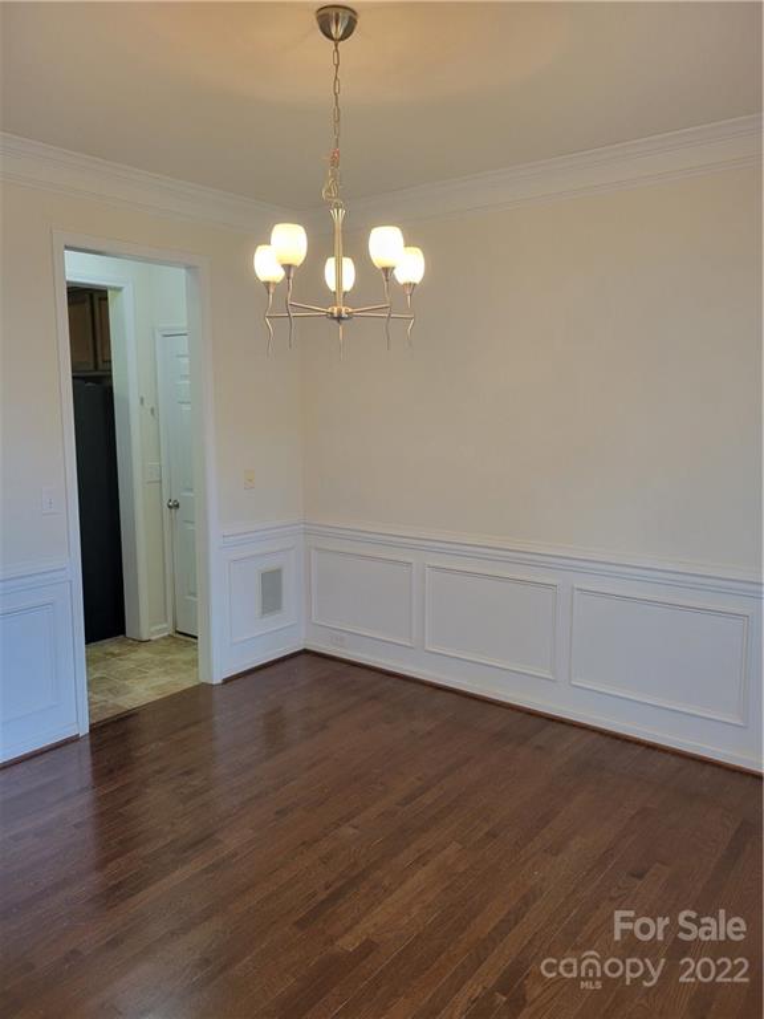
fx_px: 765
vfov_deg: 67.3
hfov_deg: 53.1
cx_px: 382
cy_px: 510
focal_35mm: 26
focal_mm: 5.4
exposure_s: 1/60
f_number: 1.8
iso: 250
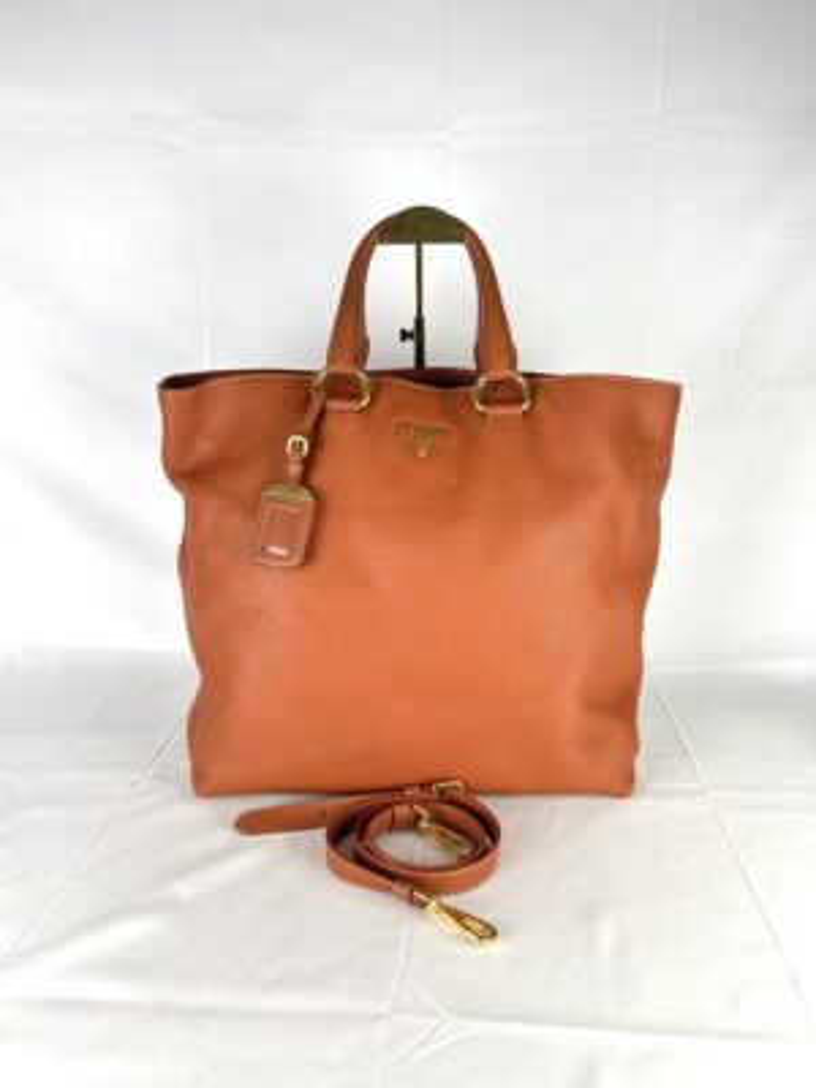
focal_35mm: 26
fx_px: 817
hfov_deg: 53.1
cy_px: 544
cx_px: 408
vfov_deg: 67.3
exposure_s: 1/100
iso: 32
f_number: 1.5
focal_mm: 5.7
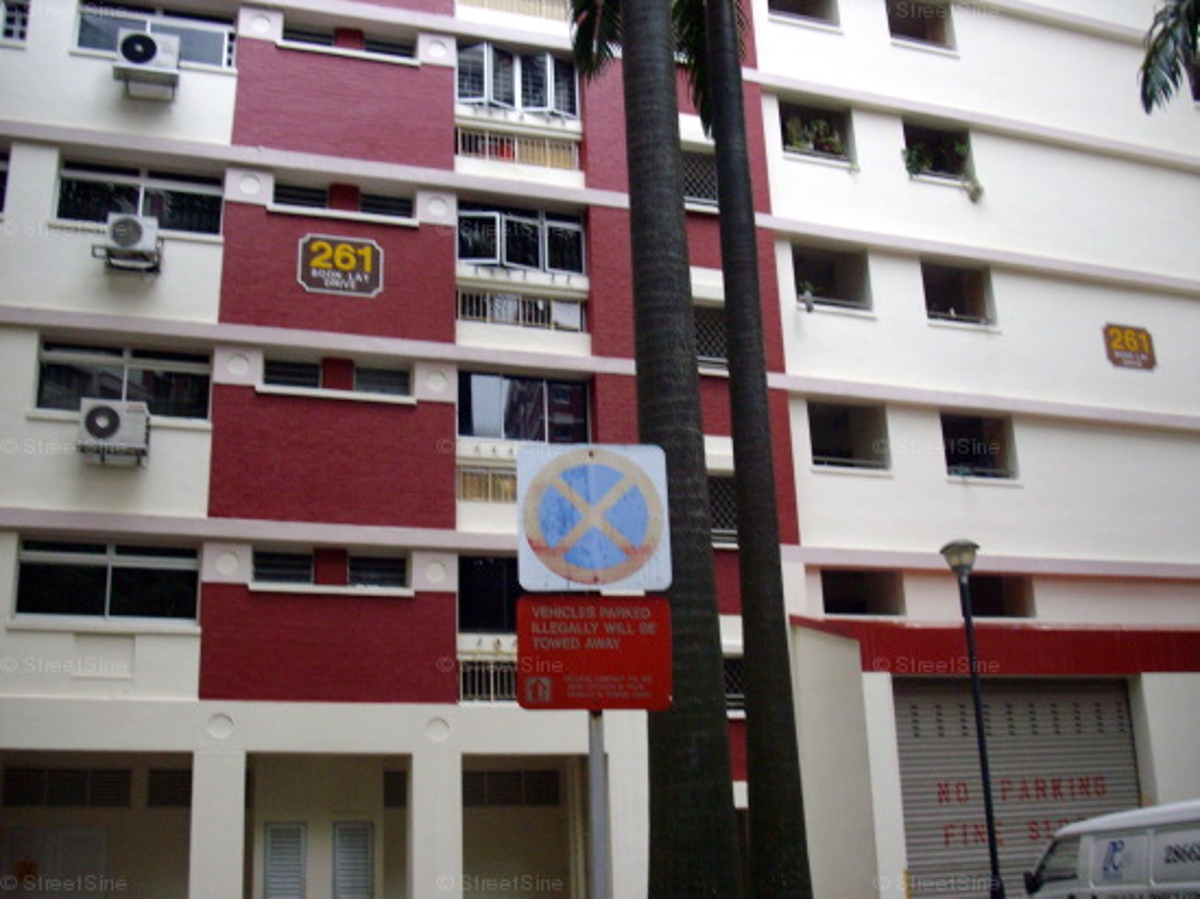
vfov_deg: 38.6
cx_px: 600
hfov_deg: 50.2
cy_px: 450
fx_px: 1282
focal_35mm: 37
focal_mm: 6.2
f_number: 2.8
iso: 233
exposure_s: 1/50
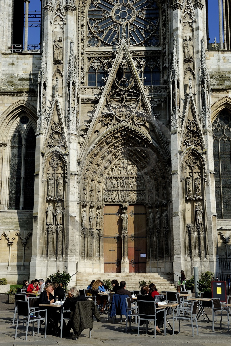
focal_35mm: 49
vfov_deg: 40.3
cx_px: 117
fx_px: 472
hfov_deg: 27.5
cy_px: 175
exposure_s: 1/160
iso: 200
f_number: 14
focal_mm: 48
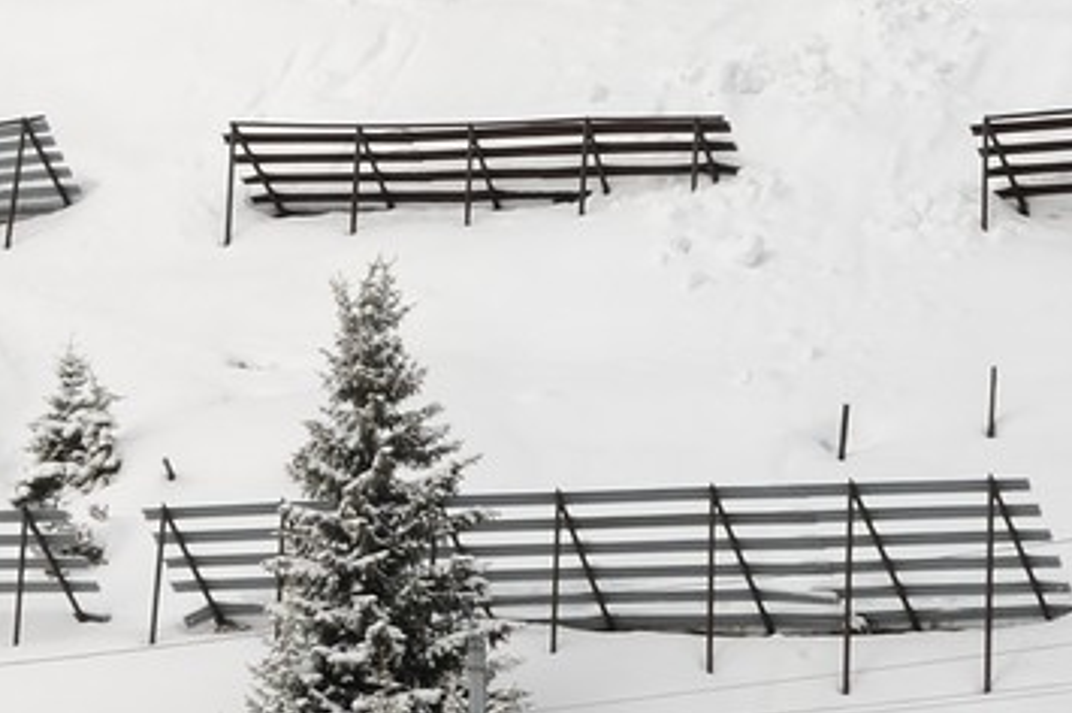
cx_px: -1314
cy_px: -136
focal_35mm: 203
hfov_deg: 9.3
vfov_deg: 6.7
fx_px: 6039
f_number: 16
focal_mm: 45
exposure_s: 1/200
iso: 200
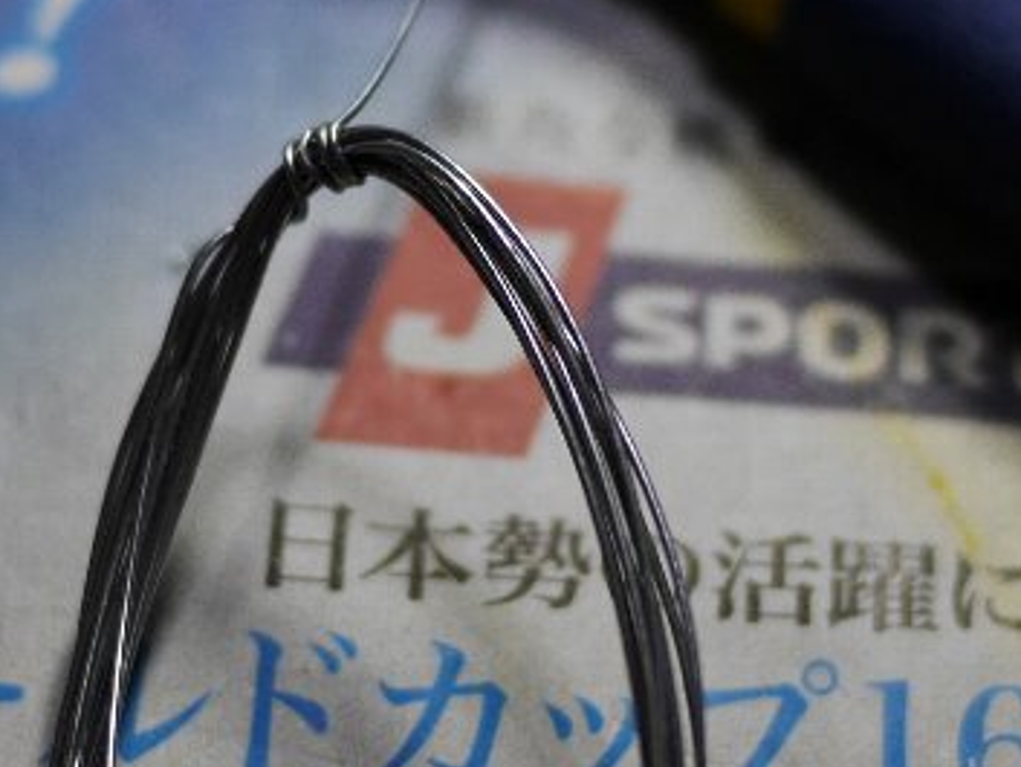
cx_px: 503
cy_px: 259
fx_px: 4278
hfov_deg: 13.6
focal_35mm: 145
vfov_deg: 10.2
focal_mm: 20
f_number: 1.7
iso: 200
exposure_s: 1/160
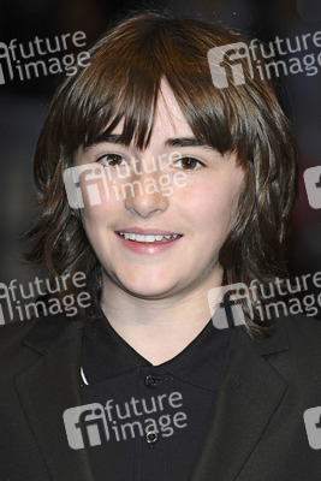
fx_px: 2706
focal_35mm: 202
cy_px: 240
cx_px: 160
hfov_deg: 6.8
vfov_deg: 10.2
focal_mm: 135
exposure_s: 1/250
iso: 320
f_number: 4.5
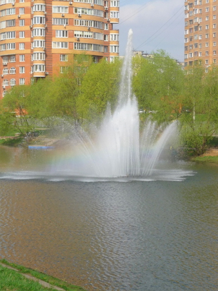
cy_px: 146
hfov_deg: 14.7
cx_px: 109
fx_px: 847
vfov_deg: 19.4
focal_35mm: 101
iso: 125
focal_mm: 16.3
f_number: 6.3
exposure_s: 1/500
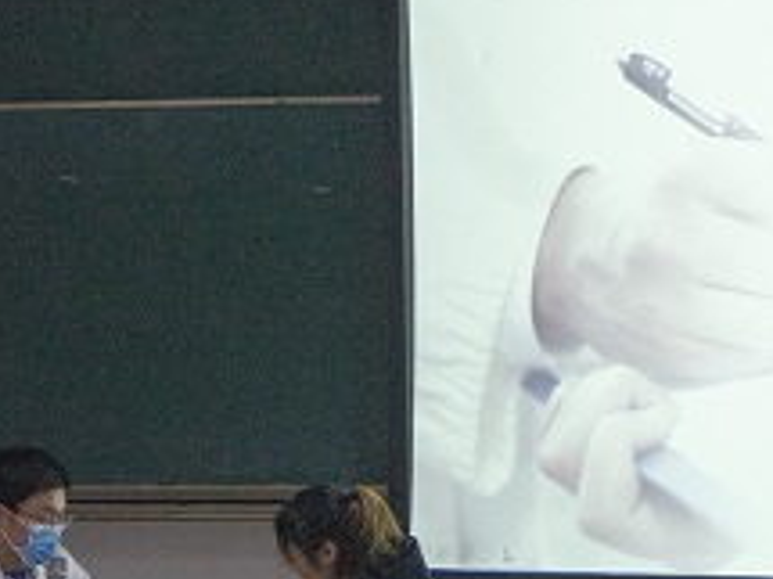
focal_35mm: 190
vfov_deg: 7.8
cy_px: 534
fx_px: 4240
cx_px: 503
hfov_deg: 10.4
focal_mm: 53
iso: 2500
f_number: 5
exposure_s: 1/160
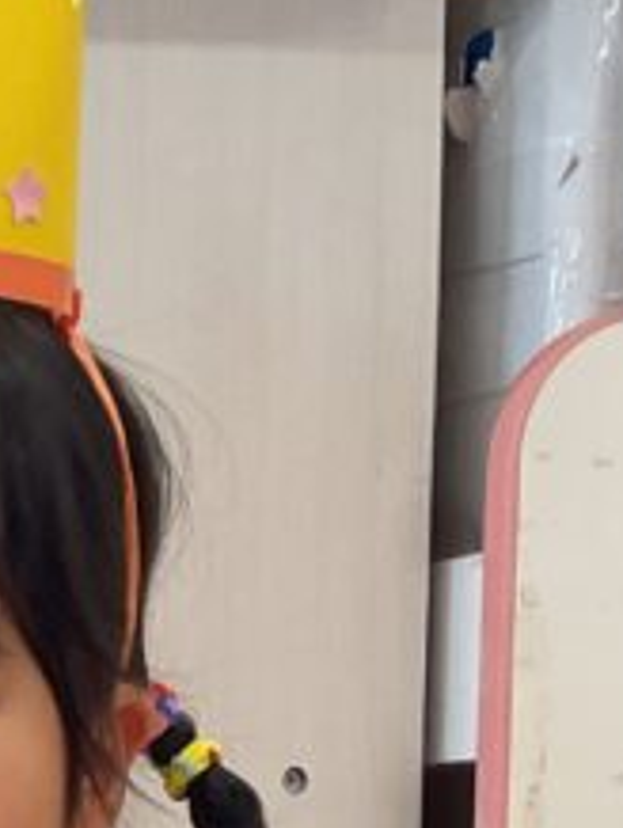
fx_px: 3257
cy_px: 1352
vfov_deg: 13.4
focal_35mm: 136
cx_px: -49
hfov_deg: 10.8
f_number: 1.8
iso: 40
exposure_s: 1/120
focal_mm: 3
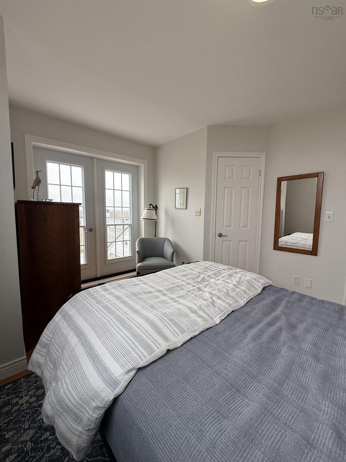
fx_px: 187
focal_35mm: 14
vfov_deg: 102.1
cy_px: 231
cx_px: 173
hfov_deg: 85.7
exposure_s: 1/128
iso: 64
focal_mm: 2.22
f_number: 2.2
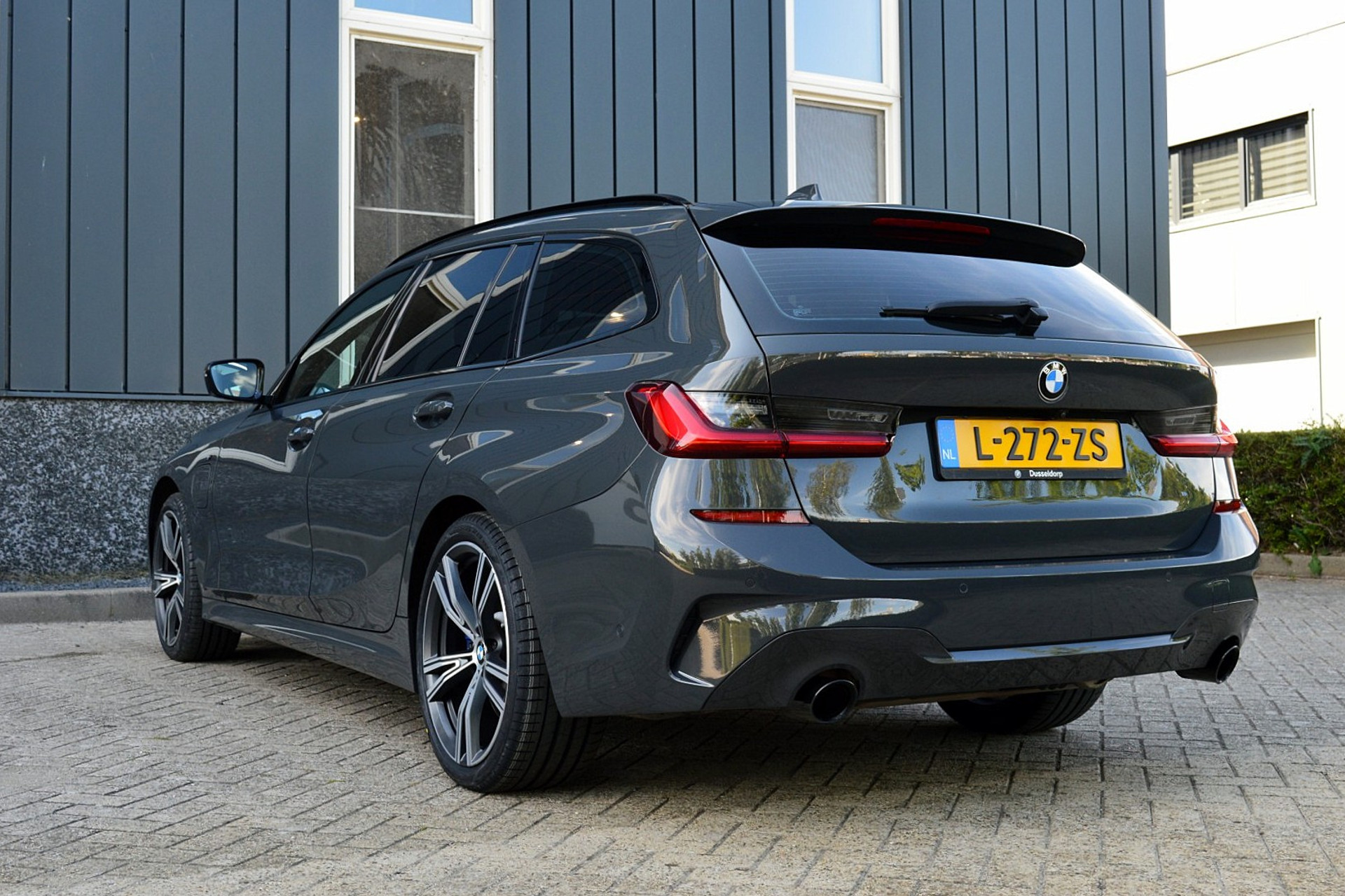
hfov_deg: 45.0
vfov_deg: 30.8
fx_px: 1625
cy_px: 448
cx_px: 672
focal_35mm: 44
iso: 400
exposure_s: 1/100
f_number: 9
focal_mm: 29
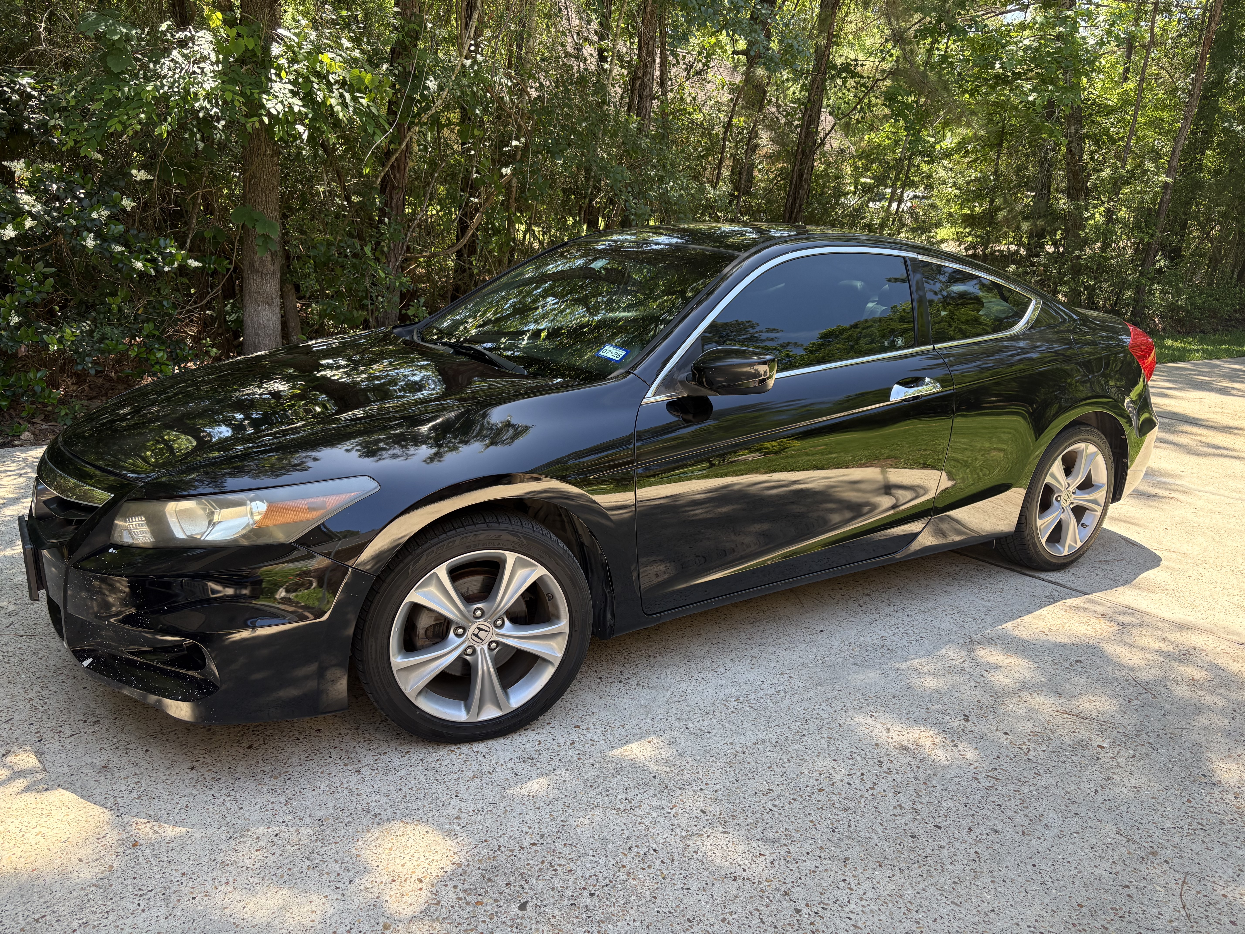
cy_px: 467
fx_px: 935
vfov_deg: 53.1
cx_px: 622
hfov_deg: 67.3
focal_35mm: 26
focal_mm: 5.96
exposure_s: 1/365
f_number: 1.6
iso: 64
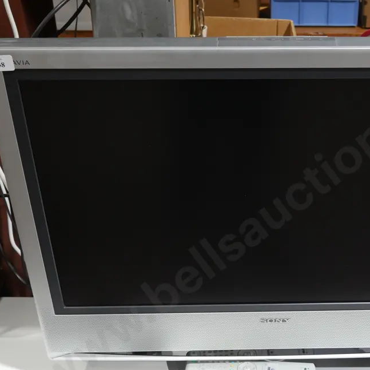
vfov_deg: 30.5
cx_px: 280
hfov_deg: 30.0
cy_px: 211
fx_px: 677
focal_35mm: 56
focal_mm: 20
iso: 500
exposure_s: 1/60
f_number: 4.5
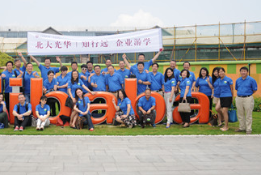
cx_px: 69
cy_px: 68
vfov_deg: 28.8
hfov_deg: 41.0
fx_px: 339
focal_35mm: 47
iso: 200
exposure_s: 1/1000
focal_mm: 21
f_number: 3.8
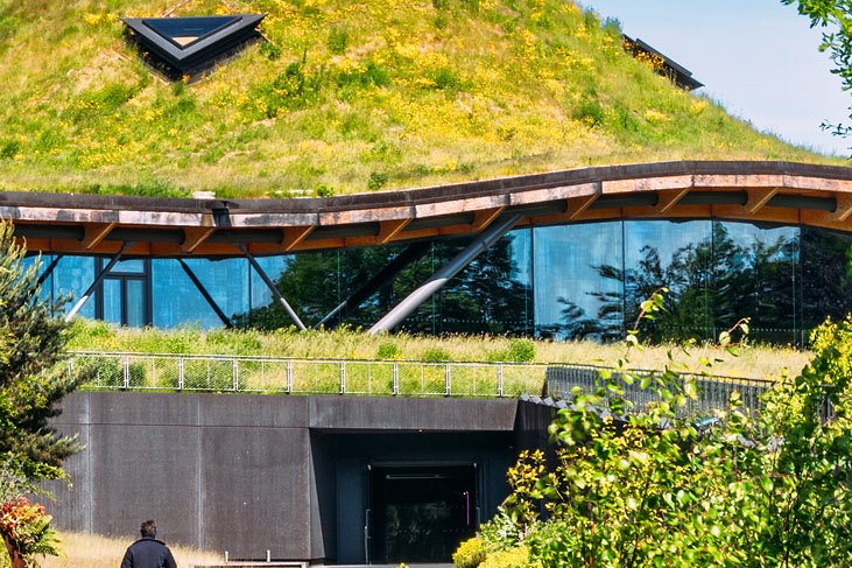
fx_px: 6554
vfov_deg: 5.0
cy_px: 445
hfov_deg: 7.4
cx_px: 50
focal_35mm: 277
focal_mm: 54.3
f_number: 16
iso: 100
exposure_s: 1/15
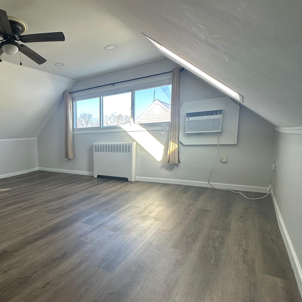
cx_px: 56
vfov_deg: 69.5
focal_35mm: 22
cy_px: 165
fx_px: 217
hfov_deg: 63.0
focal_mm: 2.22
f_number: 2.2
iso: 40
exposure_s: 1/99
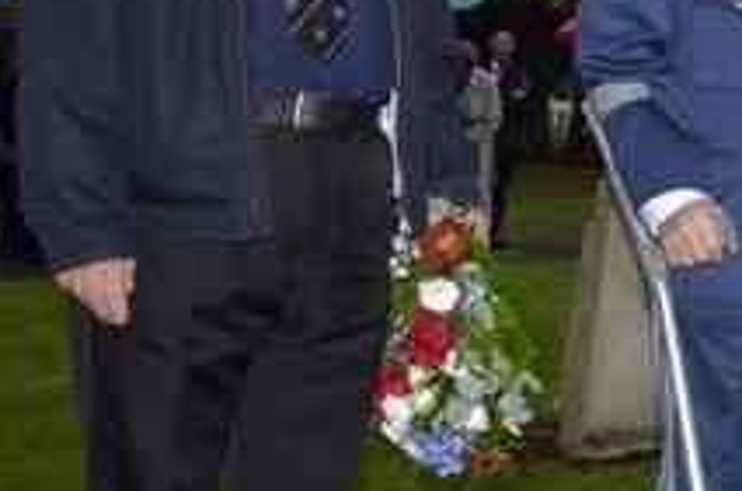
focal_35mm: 112
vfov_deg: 12.0
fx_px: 2314
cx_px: 1028
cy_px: -10
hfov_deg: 16.9
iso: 160
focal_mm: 25
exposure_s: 1/60
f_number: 4
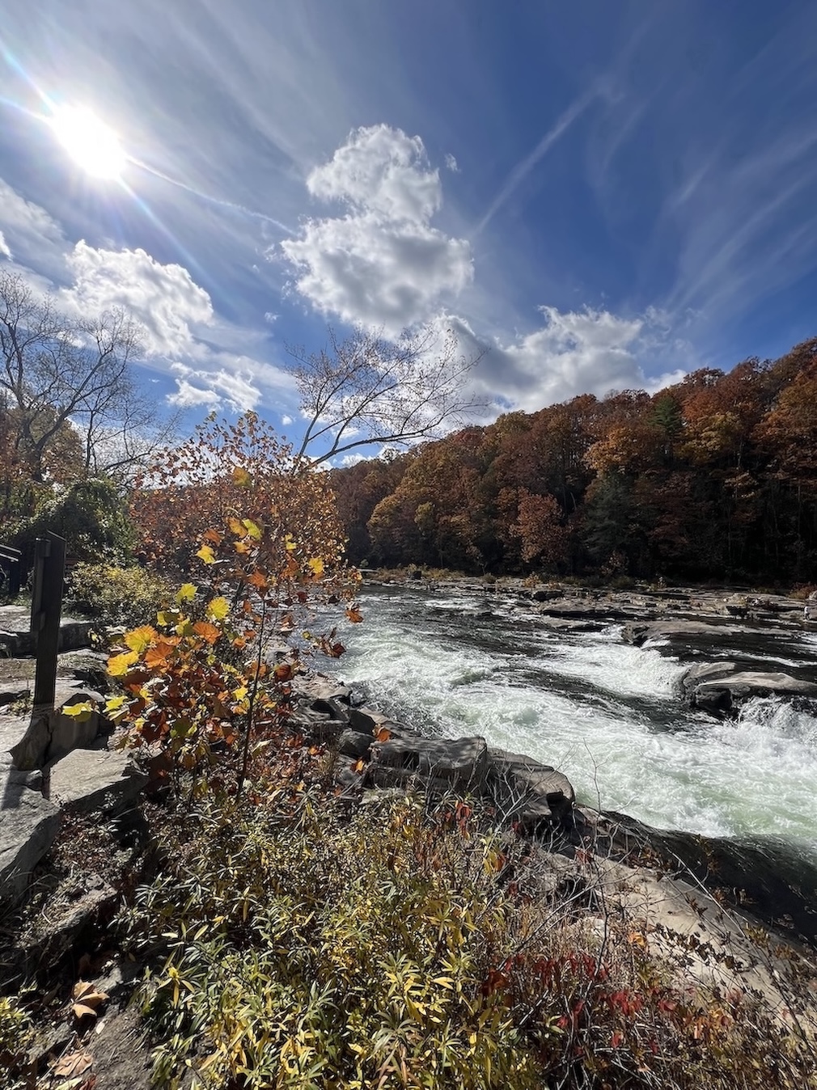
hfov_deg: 89.9
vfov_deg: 106.2
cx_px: 408
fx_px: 409
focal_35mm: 13
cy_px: 545
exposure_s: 1/2660
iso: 32
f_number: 1.8
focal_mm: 1.57
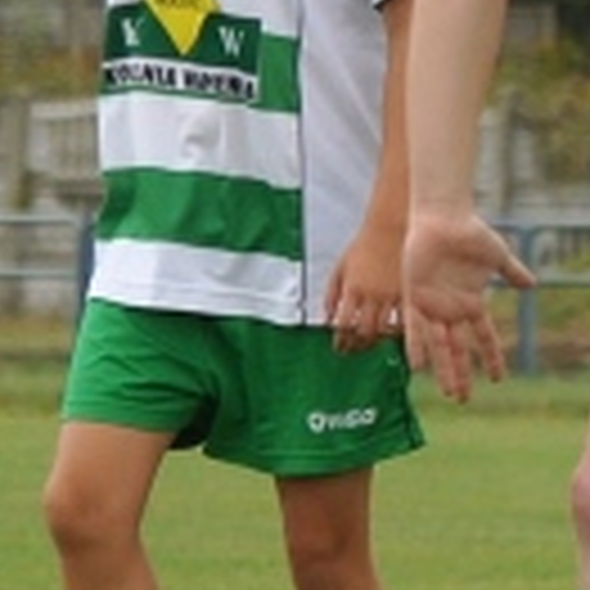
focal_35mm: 545
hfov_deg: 3.2
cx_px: 1707
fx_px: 10509
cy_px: 263
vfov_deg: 3.2
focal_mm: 70
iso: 250
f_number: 4
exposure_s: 1/800
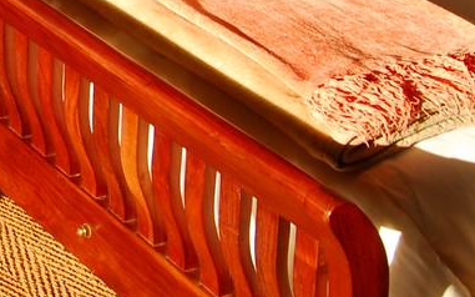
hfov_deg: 17.1
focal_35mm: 112
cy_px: -258
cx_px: -205
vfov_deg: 10.9
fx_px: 1450
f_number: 5.6
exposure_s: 1/125
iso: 200
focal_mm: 18
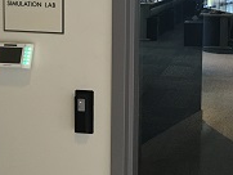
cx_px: 205
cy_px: 0
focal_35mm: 64
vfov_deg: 22.1
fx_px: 431
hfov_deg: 29.2
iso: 125
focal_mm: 4.15
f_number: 2.2
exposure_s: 1/30
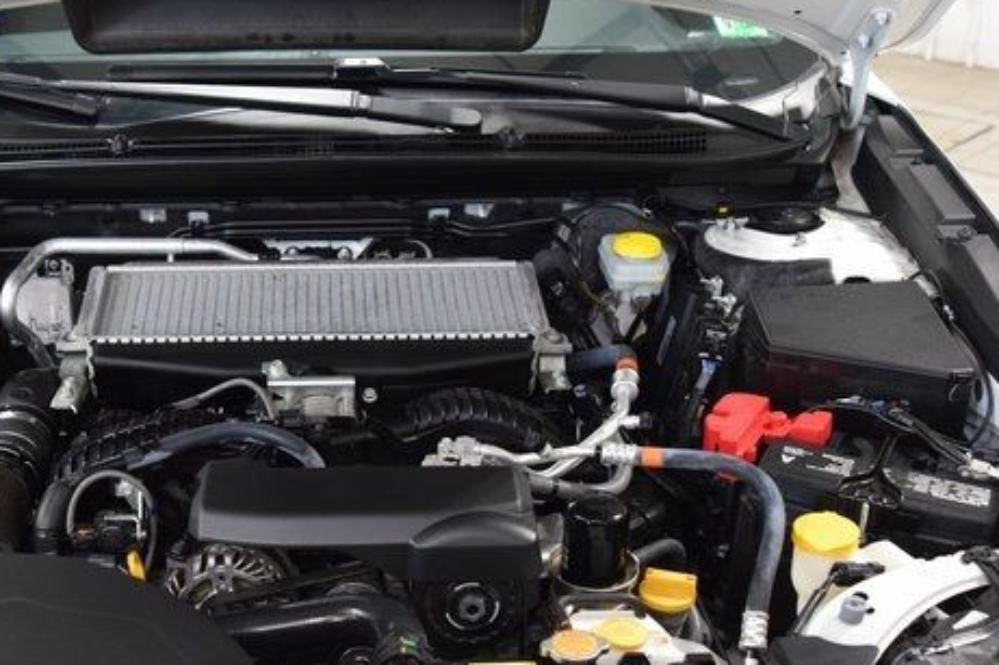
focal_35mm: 50
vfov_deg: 26.8
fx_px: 1387
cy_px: 432
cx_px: 321
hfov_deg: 39.1
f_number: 4
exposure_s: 1/60
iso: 1600
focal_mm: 24
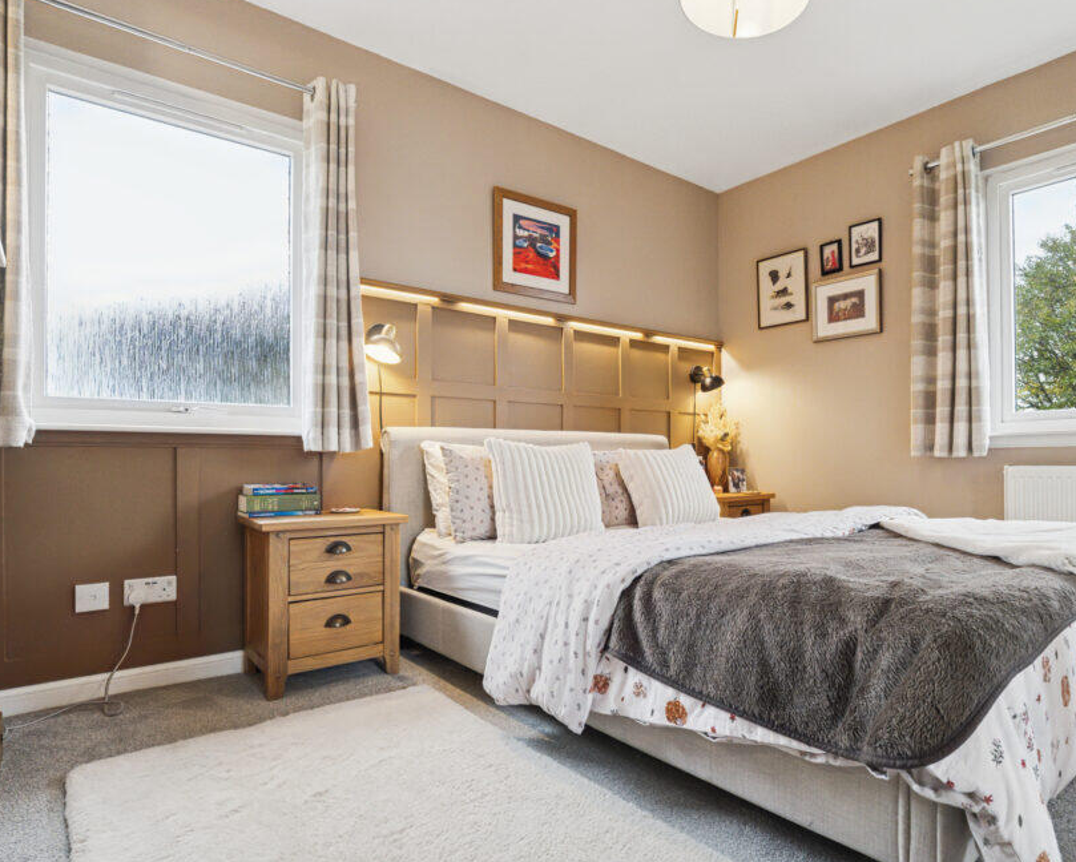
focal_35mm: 19
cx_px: 600
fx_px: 605
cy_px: 436
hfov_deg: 82.9
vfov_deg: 70.9
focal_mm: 16
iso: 3200
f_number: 8
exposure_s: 1/50
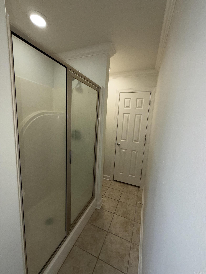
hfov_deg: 85.7
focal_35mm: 14
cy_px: 137
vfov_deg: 102.1
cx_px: 103
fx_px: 111
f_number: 2.2
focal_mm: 2.22
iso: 100
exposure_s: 1/120
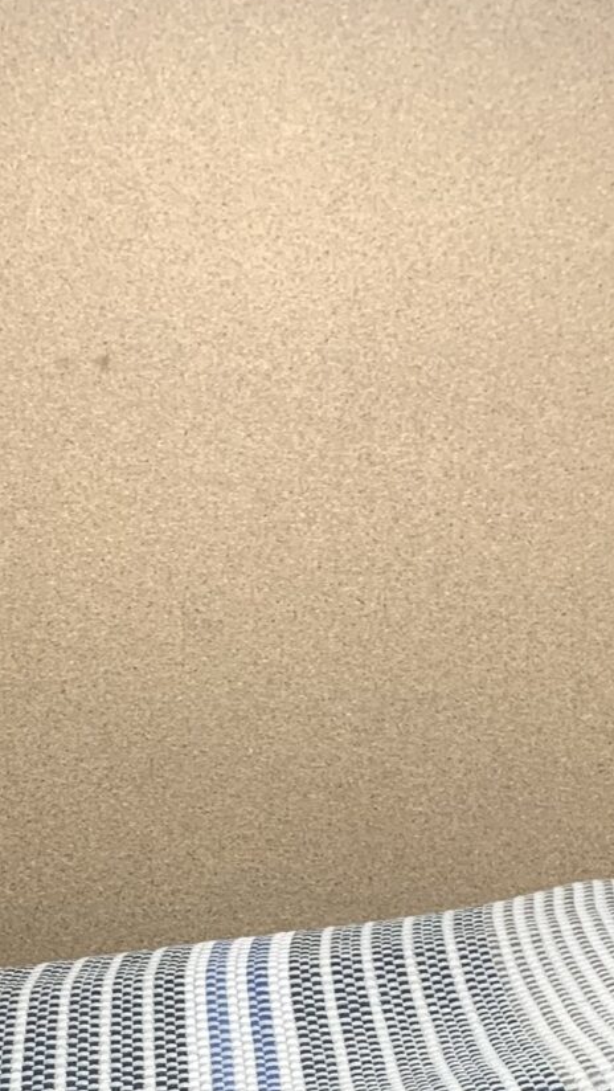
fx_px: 2545
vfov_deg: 23.0
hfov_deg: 13.7
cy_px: 1148
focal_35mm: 88
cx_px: 180
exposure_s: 1/100
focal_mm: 4.25
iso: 32
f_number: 1.8
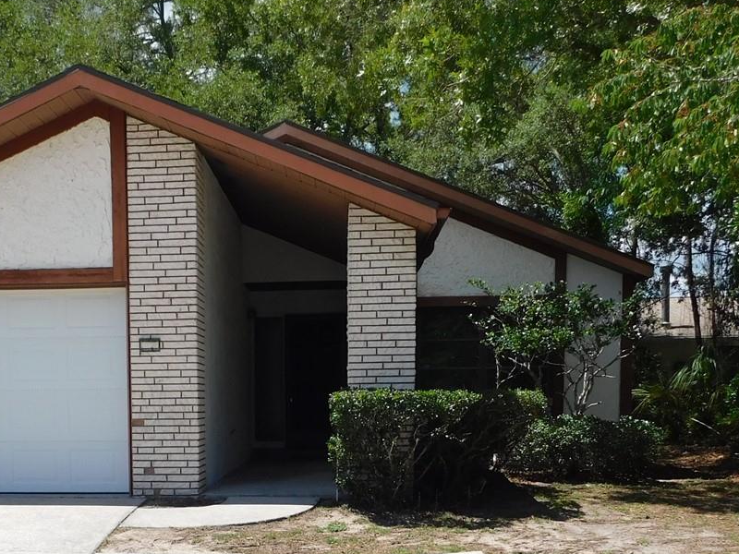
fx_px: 1067
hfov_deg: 37.5
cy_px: 525
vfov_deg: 27.8
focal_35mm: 50
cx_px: 213
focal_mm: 4.5
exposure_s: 1/400
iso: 125
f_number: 6.2
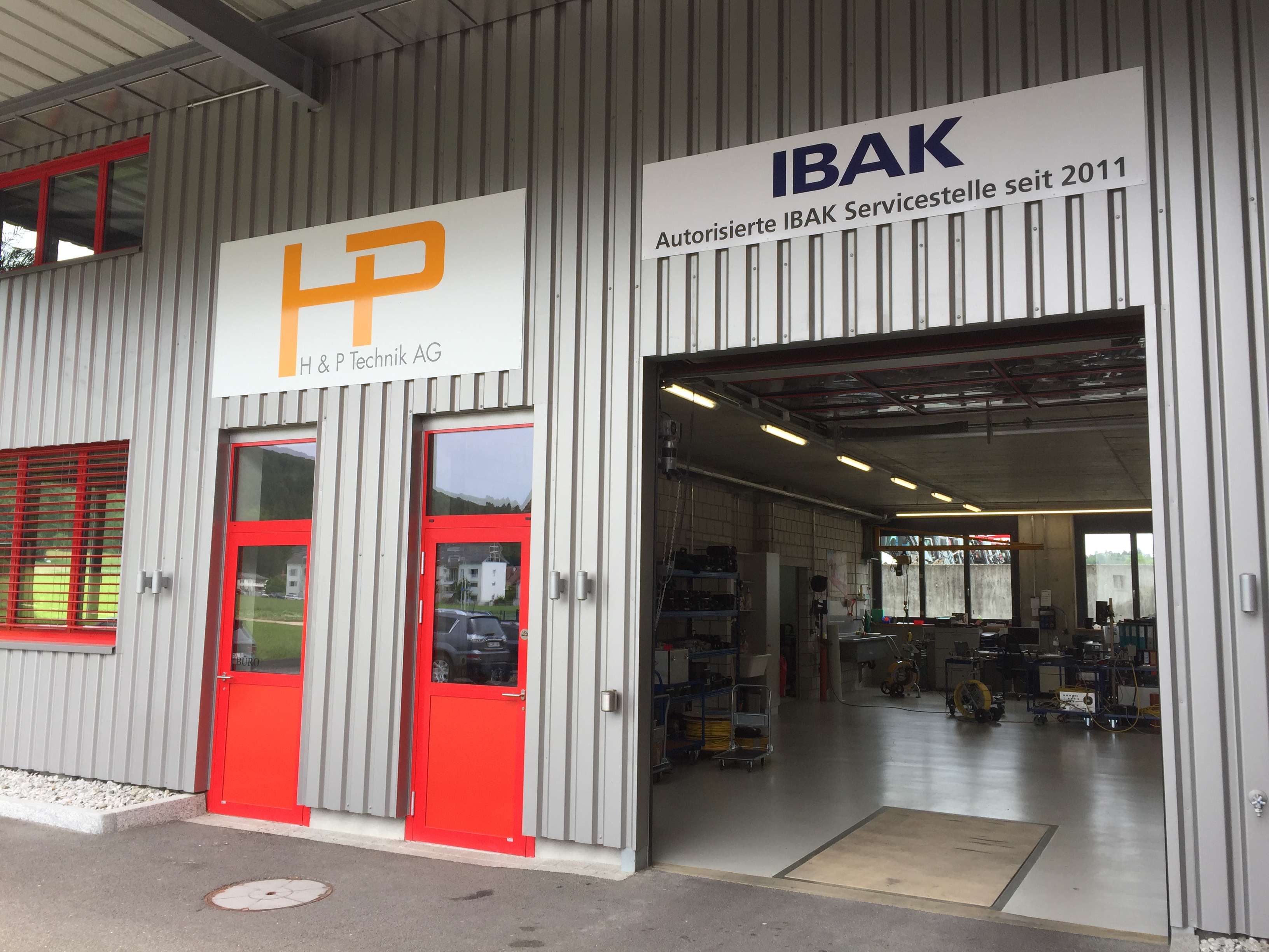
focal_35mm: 29
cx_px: 634
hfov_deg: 61.7
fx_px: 1063
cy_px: 476
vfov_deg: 48.2
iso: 32
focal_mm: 4.15
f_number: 2.2
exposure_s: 1/421
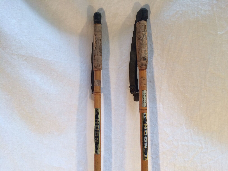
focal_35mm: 29
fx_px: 191
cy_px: 86
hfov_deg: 61.7
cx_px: 114
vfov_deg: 48.2
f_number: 2.2
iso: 50
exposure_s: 1/33
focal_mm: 4.15
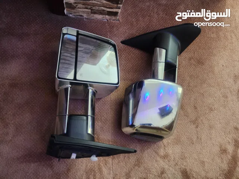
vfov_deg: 58.9
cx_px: 120
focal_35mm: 23
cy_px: 90
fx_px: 159
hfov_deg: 73.9
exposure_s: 1/30
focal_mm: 6.4
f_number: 1.8
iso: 640
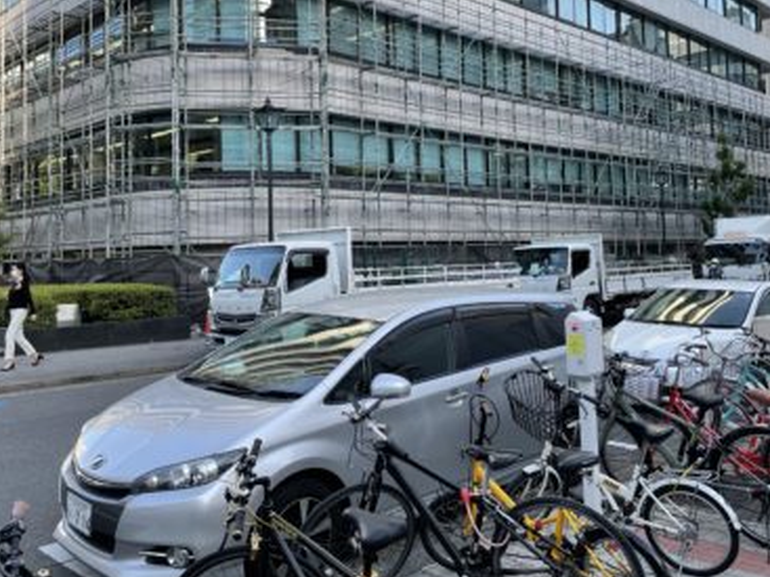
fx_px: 756
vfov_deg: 41.4
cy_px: 208
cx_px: 388
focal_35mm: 34
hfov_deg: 54.0
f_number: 1.6
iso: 32
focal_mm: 4.2
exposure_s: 1/392
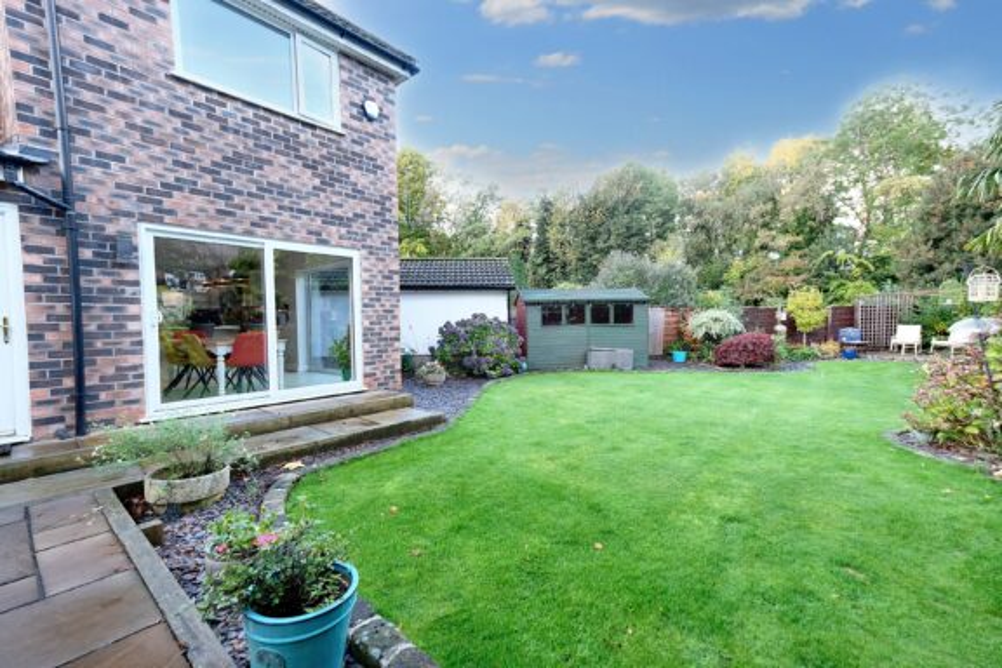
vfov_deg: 77.3
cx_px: 501
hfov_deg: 100.4
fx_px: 417
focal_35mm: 15
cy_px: 334
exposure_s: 1/60
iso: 200
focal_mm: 10
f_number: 4
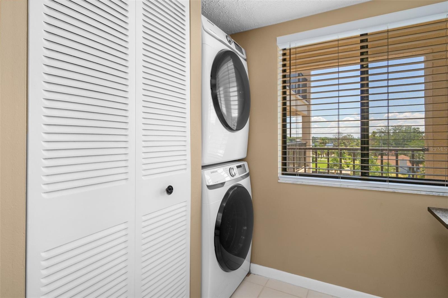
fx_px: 224
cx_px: 224
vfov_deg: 67.4
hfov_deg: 90.0
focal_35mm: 18
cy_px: 149
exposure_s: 1/8
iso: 320
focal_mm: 18
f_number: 8
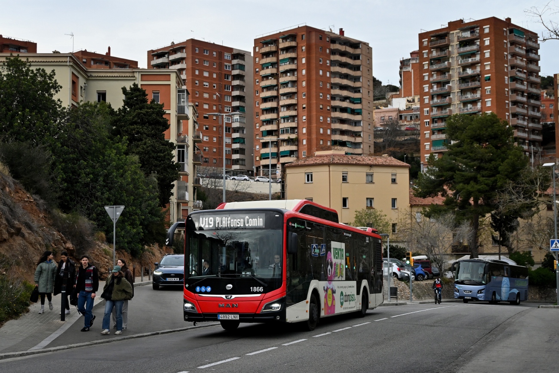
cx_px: 280
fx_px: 734
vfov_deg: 28.5
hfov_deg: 41.7
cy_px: 186
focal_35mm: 47
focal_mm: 31.5
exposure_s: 1/500
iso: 500
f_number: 6.3
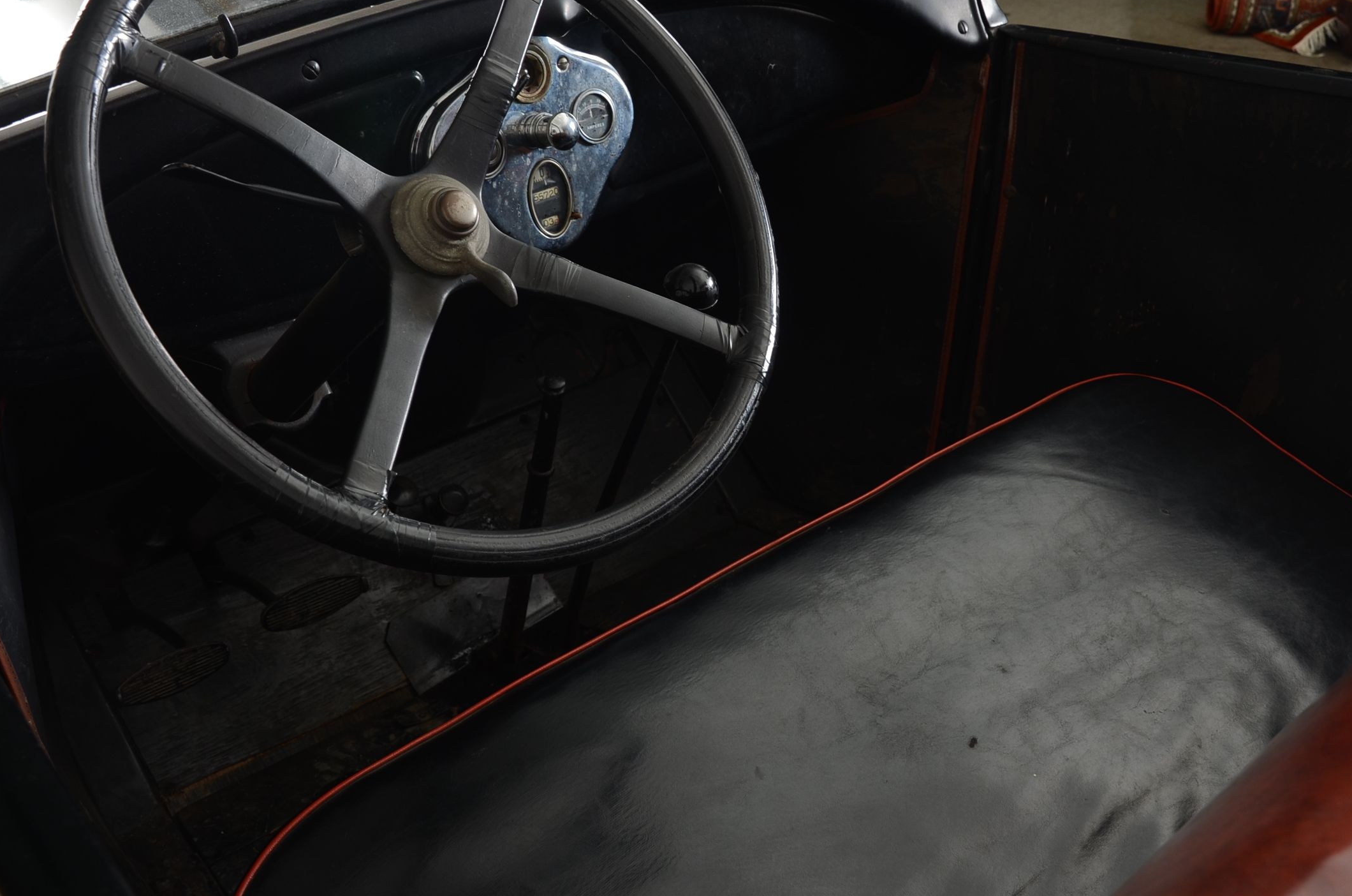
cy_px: 467
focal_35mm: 44
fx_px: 1633
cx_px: 753
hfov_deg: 44.9
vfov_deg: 30.7
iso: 200
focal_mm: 25
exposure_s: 1/60
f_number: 7.1
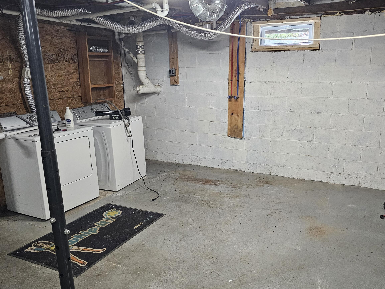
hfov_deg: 59.6
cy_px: 143
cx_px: 226
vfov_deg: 46.8
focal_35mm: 30
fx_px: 334
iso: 640
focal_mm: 6.3
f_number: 1.7
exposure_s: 1/120
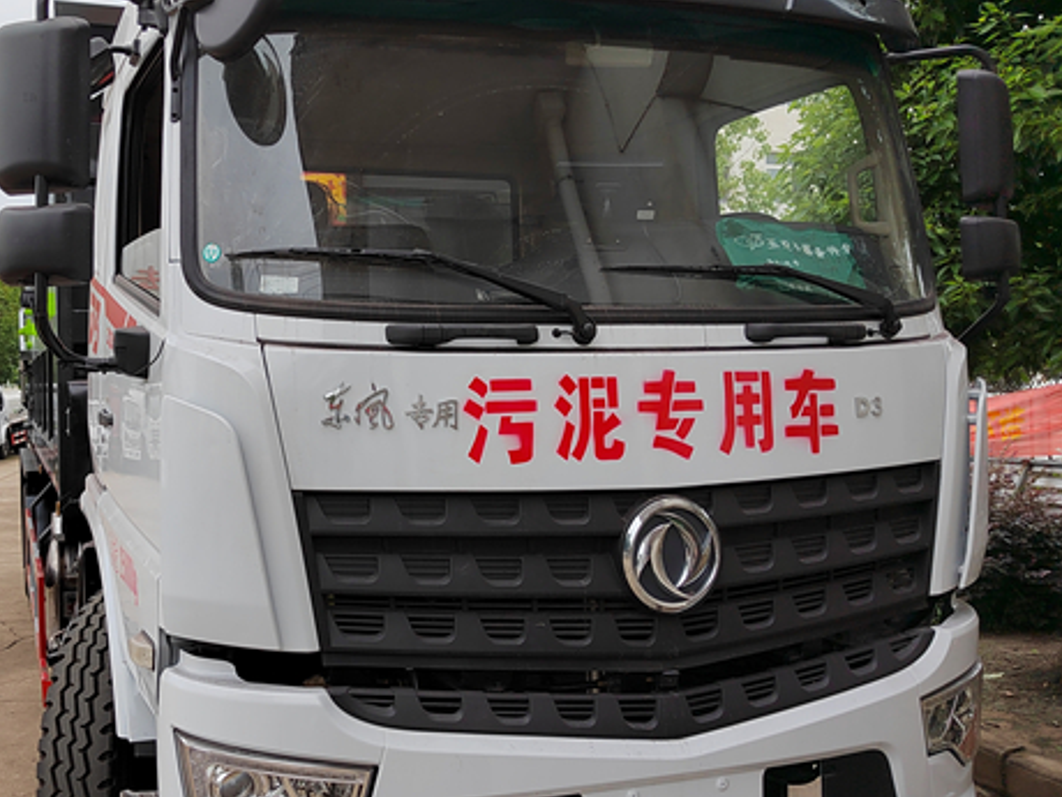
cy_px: 411
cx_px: 323
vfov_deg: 41.8
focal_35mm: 34
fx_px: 1043
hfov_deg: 52.5
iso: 100
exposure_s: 1/144
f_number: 1.9
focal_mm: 5.52
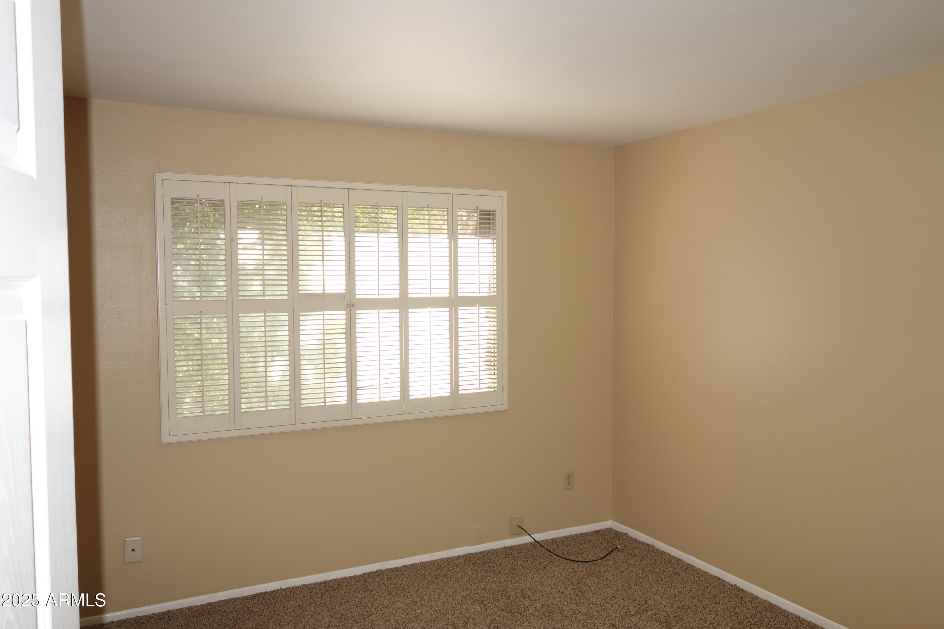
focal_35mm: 28
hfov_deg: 65.5
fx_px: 734
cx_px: 472
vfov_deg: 46.4
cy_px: 314
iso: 125
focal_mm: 10.4
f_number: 2.8
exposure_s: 1/100
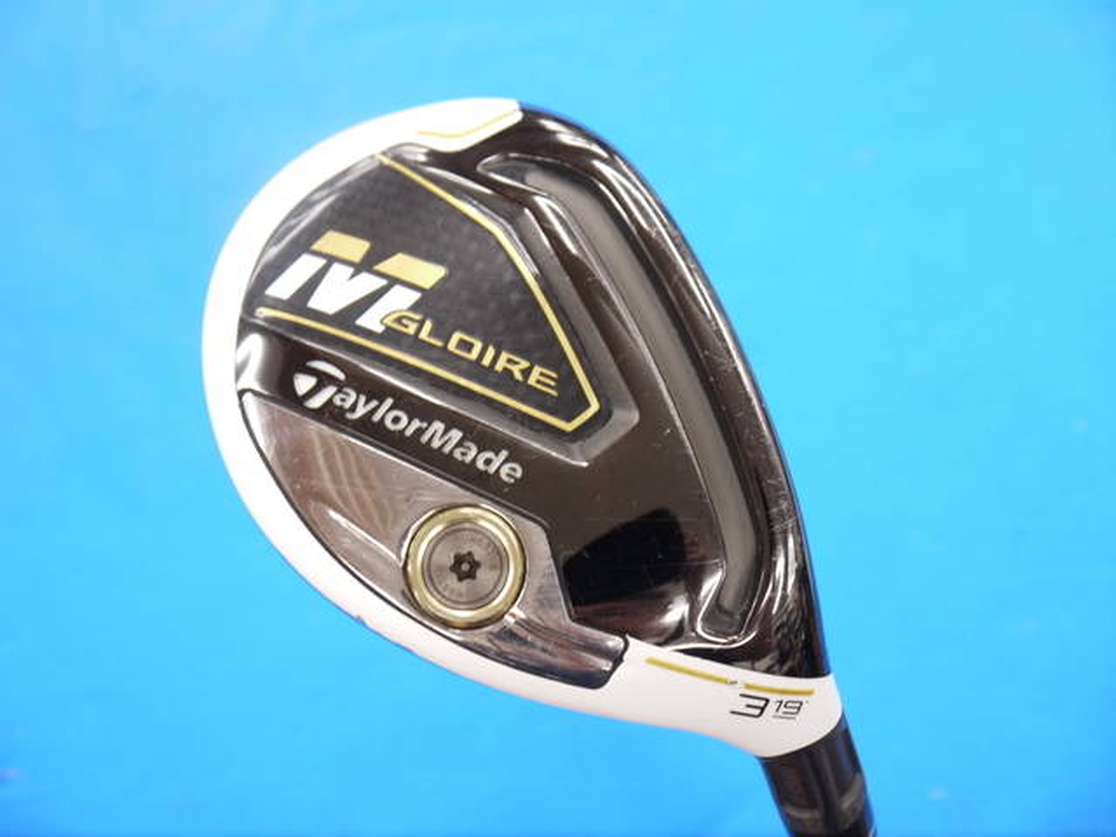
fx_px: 2708
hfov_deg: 23.3
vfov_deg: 17.6
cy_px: 418
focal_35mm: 84
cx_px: 558
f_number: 5.6
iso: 800
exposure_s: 1/80
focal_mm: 42
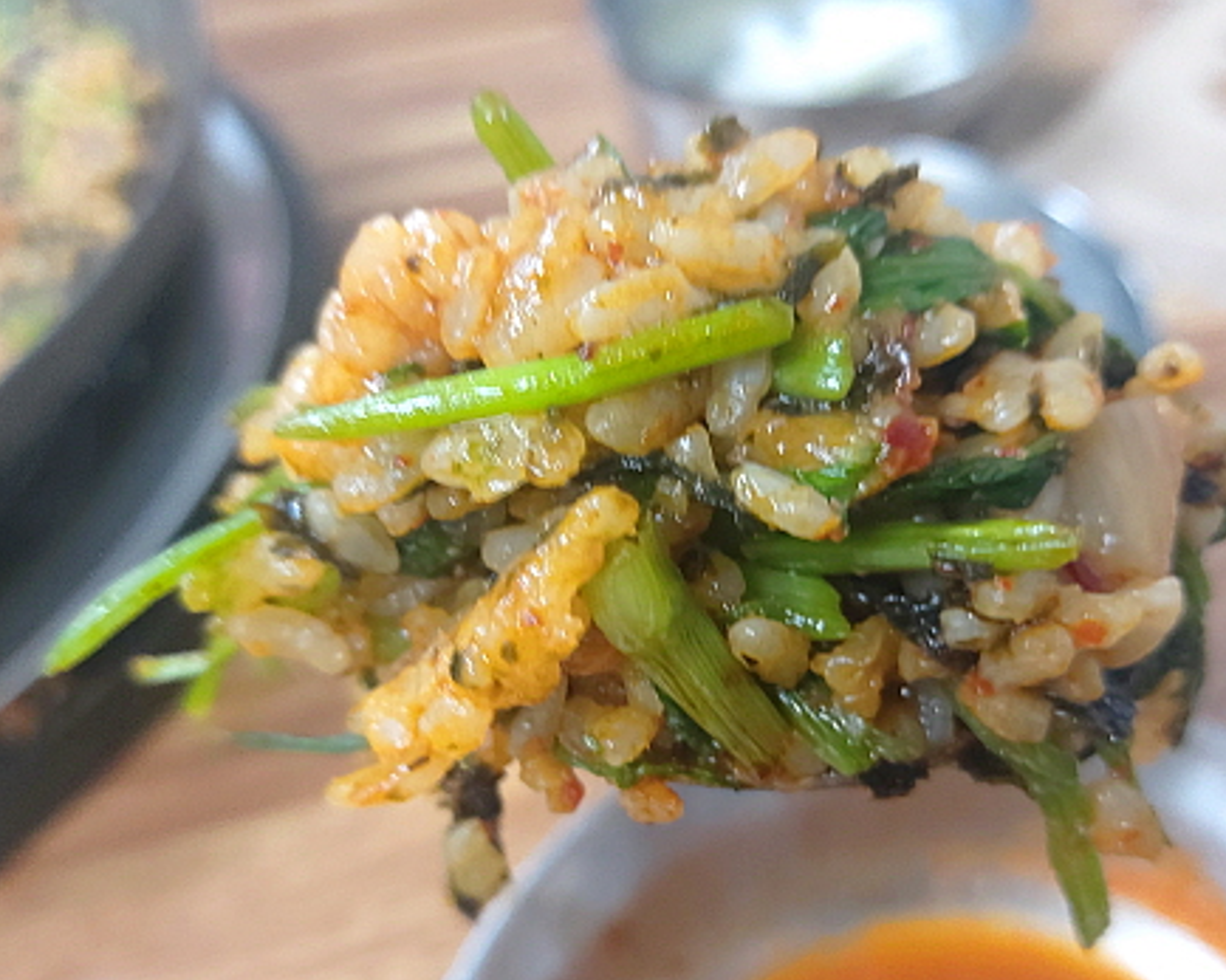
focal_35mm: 36
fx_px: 1306
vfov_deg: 41.0
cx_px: 661
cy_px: 559
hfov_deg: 50.2
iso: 250
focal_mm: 4.58
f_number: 2
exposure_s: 1/24
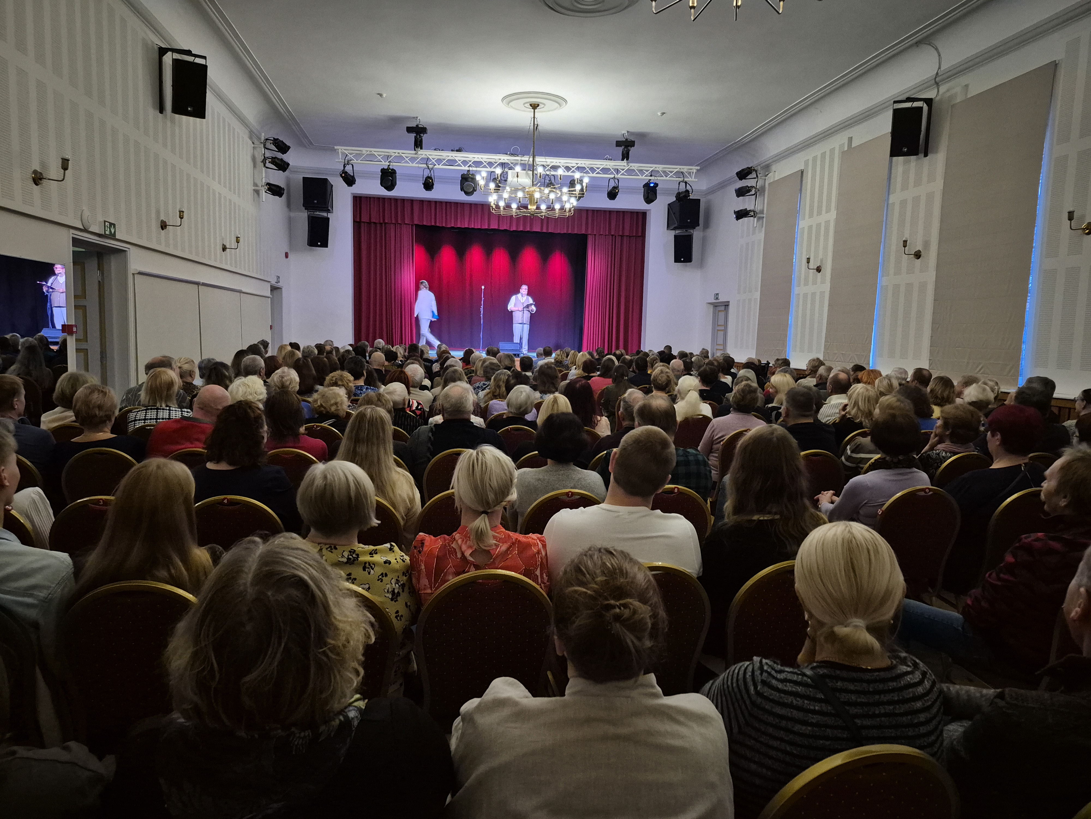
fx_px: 725
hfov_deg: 73.9
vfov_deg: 58.9
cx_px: 546
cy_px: 410
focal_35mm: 23
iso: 1250
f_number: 1.8
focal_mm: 5.4
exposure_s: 1/25
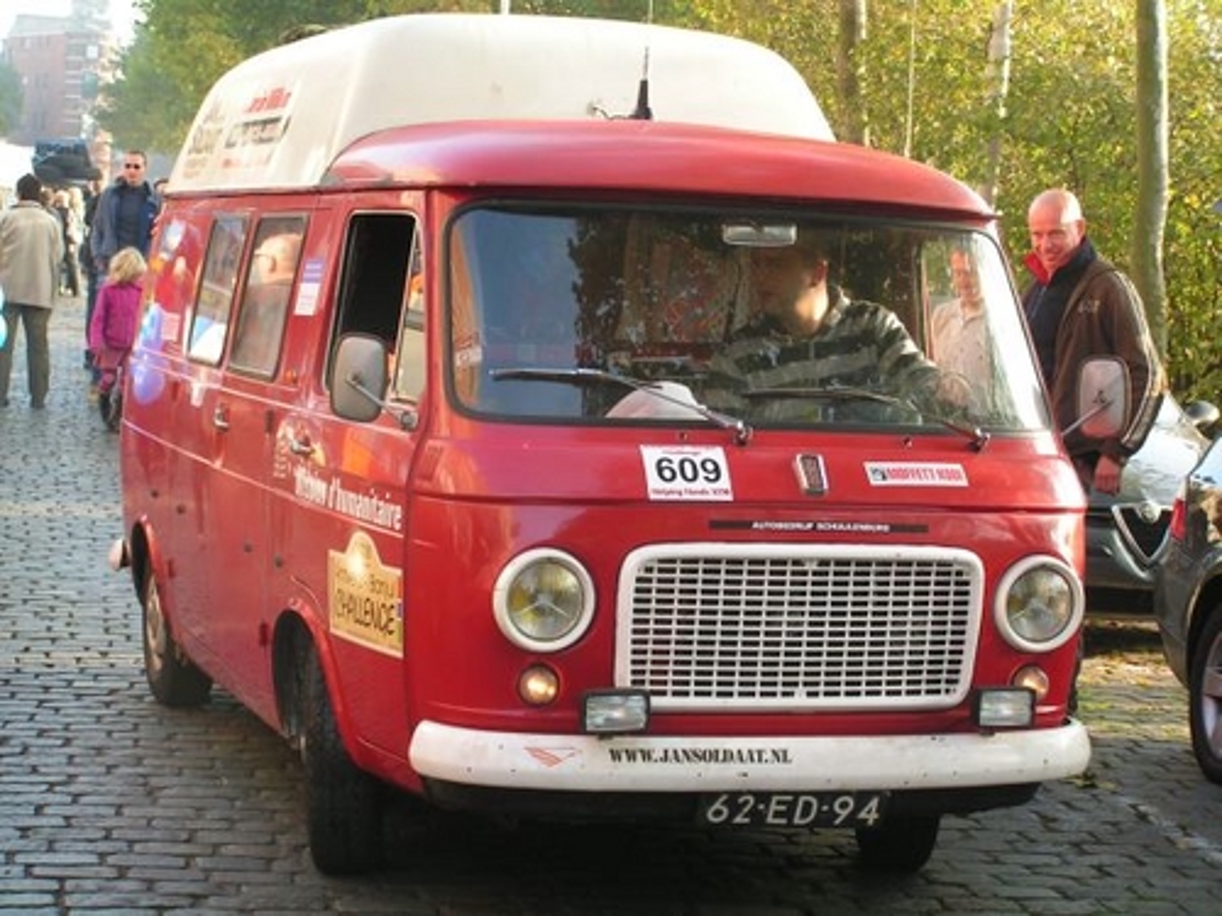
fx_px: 2824
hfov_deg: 24.4
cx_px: 611
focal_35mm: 80
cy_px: 458
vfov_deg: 18.4
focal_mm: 13.4
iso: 50
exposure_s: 1/80
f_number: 3.2
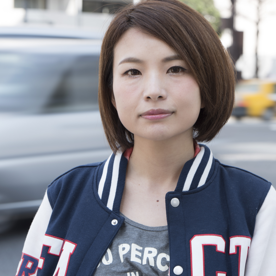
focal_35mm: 121
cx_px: 184
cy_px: 133
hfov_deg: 14.4
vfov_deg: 14.4
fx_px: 1091
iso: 100
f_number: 8
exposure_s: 1/13
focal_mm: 85
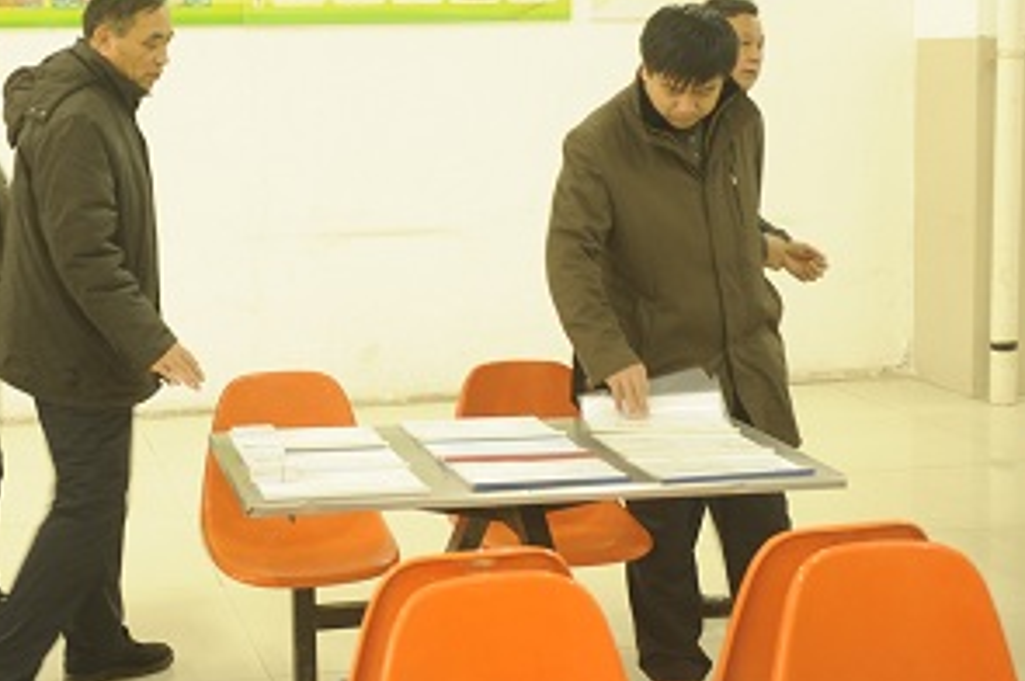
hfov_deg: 33.0
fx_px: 1706
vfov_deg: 22.4
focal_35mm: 60
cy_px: 177
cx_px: 313
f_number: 2.8
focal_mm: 32
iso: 1000
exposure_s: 1/30
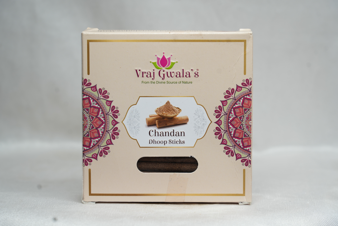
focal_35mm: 104
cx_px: 169
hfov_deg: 19.6
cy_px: 113
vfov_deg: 13.2
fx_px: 976
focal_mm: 104
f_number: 5.6
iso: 250
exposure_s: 1/60
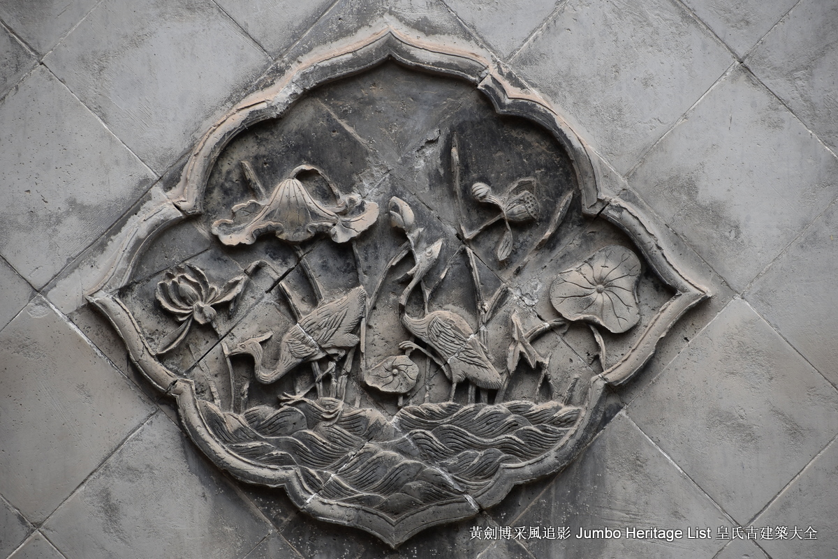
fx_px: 4715
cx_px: 419
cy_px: 280
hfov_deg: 10.2
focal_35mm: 202
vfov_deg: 6.8
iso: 200
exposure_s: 1/500
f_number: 5.6
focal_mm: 135
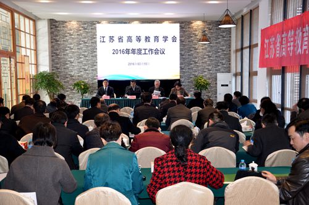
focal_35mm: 48
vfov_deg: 28.0
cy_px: 102
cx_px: 154
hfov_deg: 41.2
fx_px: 411
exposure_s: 1/15
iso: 560
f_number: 4.2
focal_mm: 32
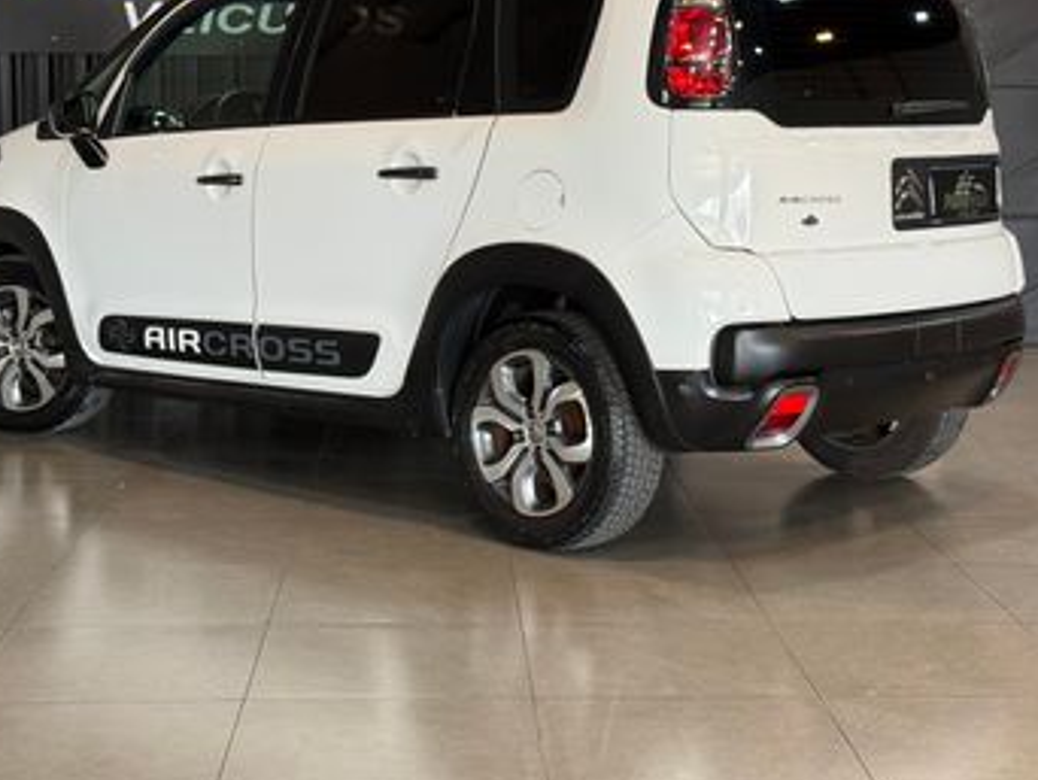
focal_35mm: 66
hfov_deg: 29.4
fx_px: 1980
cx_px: 522
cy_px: 270
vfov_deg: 22.2
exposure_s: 1/60
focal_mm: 6.76
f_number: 1.78
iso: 100
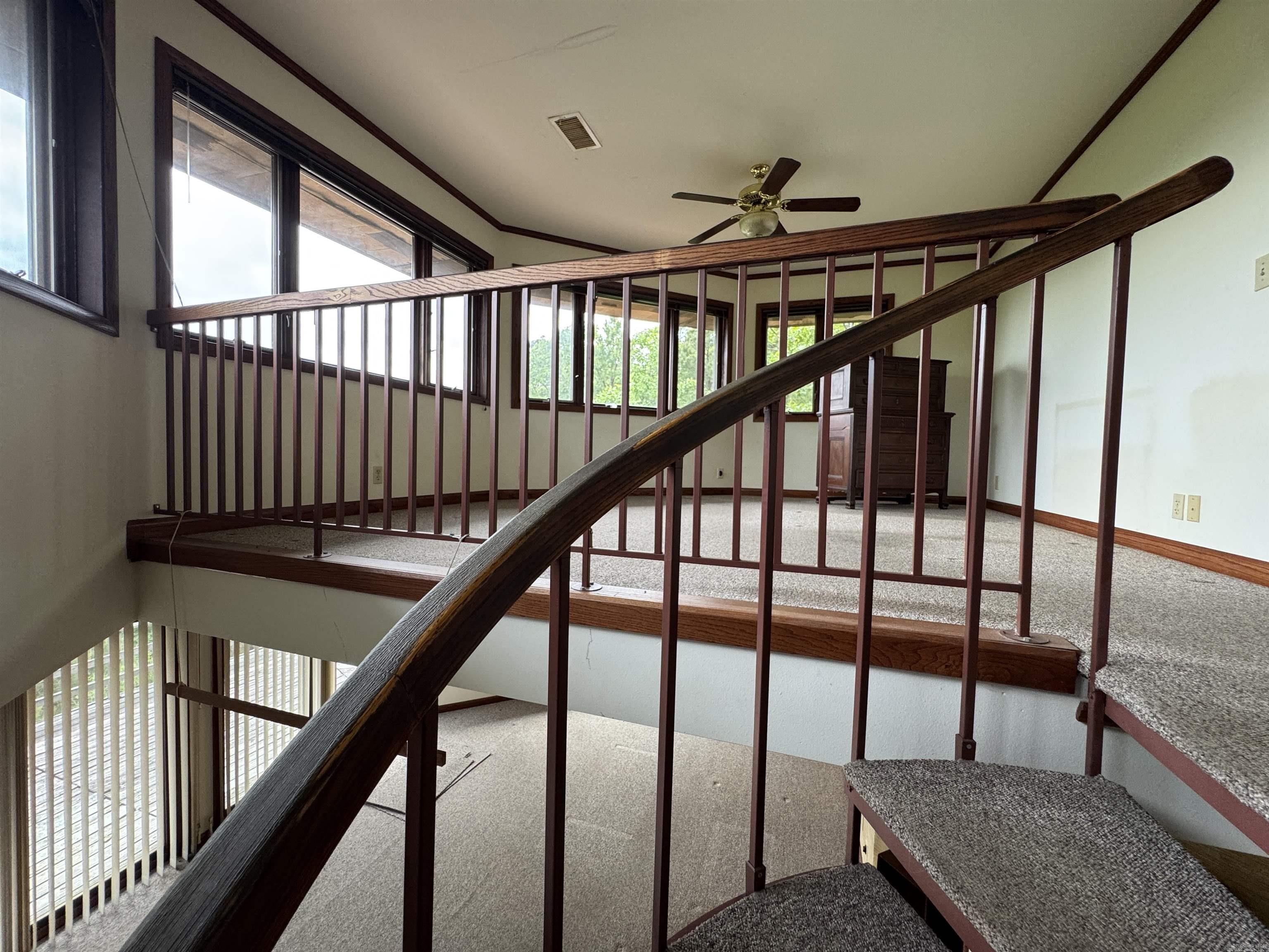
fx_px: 513
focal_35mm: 14
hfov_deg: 102.1
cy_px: 476
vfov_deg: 85.7
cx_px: 634
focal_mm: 2.22
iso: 200
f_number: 2.2
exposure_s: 1/120
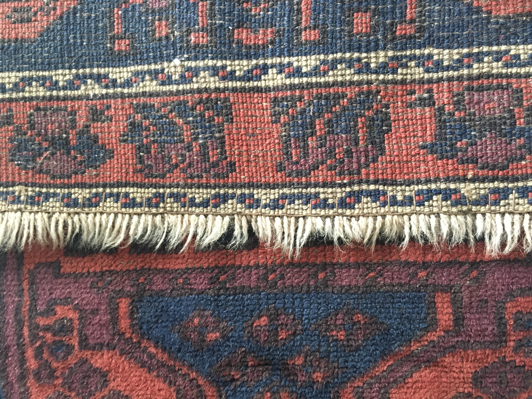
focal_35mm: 29
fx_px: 446
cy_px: 200
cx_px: 266
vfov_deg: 48.2
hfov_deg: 61.7
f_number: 2.2
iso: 200
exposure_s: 1/20
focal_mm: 4.15
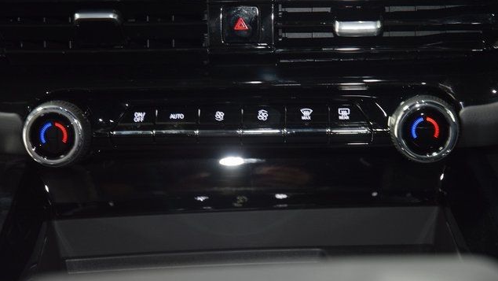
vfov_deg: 10.9
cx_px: 251
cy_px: 116
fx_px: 1466
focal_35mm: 111
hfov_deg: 19.3
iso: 1800
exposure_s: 1/15
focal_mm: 70
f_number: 4.5
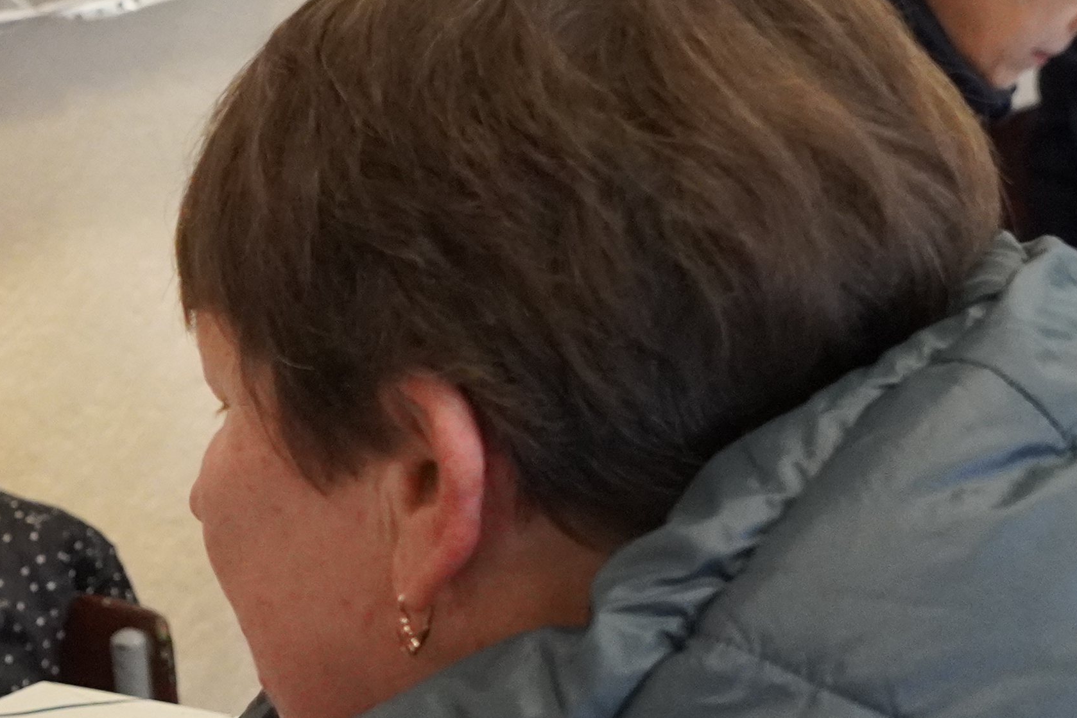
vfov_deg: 11.5
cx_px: -327
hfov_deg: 16.4
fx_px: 3530
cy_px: 644
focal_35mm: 118
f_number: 4
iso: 2500
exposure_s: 1/160
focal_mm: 22
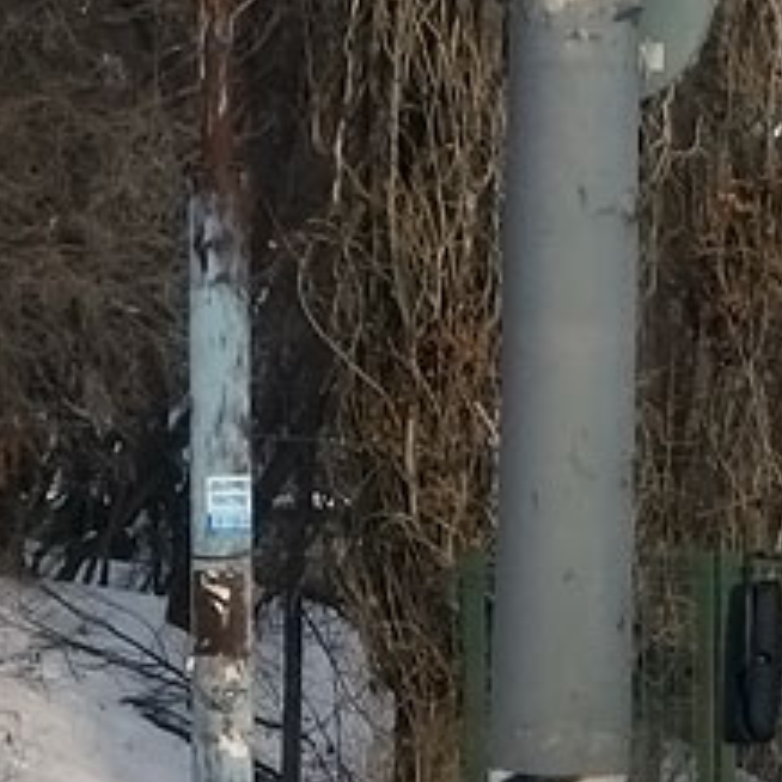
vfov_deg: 5.9
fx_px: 7642
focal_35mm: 299
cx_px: 1507
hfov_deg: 5.7
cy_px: 251
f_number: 8
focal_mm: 23.82
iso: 125
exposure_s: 1/500
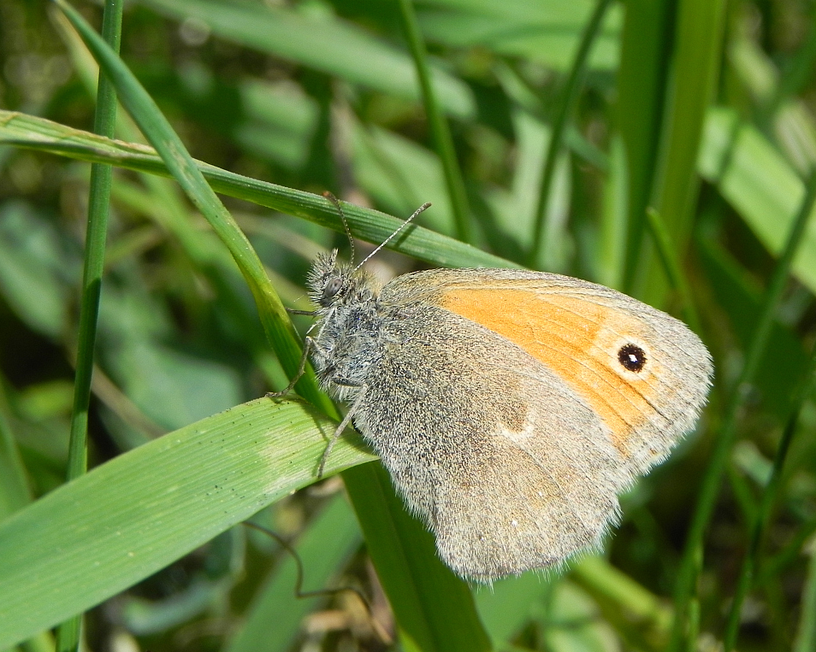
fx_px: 2656
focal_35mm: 110
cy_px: 326
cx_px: 405
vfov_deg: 14.0
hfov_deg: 17.5
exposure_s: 1/417
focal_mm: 18.8
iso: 160
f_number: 7.1
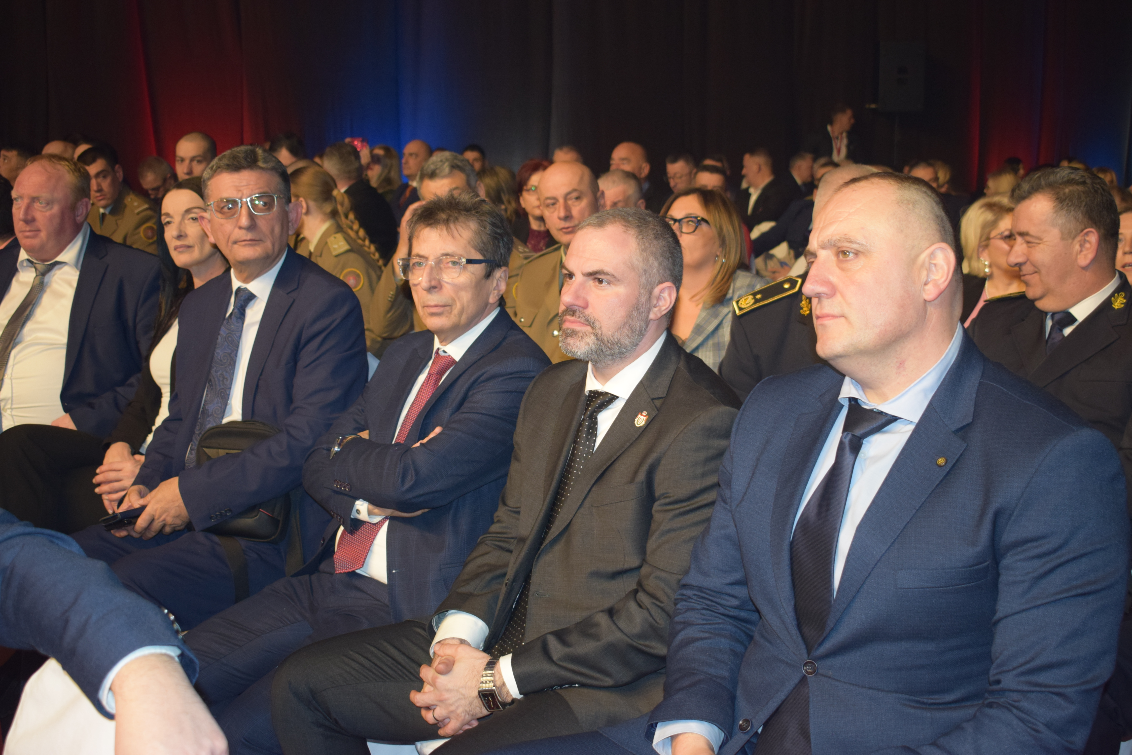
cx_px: 566
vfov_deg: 26.5
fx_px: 1604
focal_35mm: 51
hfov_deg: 38.9
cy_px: 378
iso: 1100
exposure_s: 1/60
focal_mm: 34
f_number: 4.5
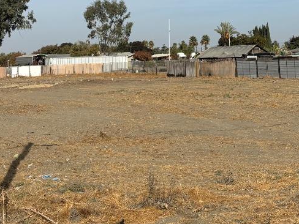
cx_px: 193
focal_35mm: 80
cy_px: 1
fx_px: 691
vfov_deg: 18.0
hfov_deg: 24.3
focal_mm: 5.96
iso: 50
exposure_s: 1/5348
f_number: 1.6
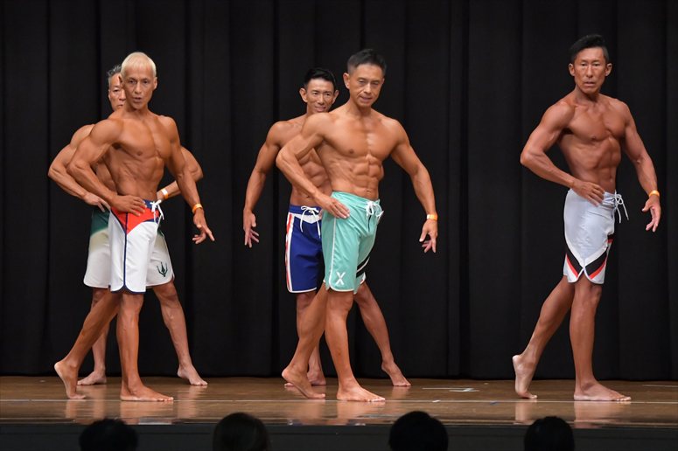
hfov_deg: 10.2
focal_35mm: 202
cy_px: 226
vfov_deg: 6.8
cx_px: 339
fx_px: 3803
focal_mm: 135
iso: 6400
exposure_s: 1/400
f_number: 5.6
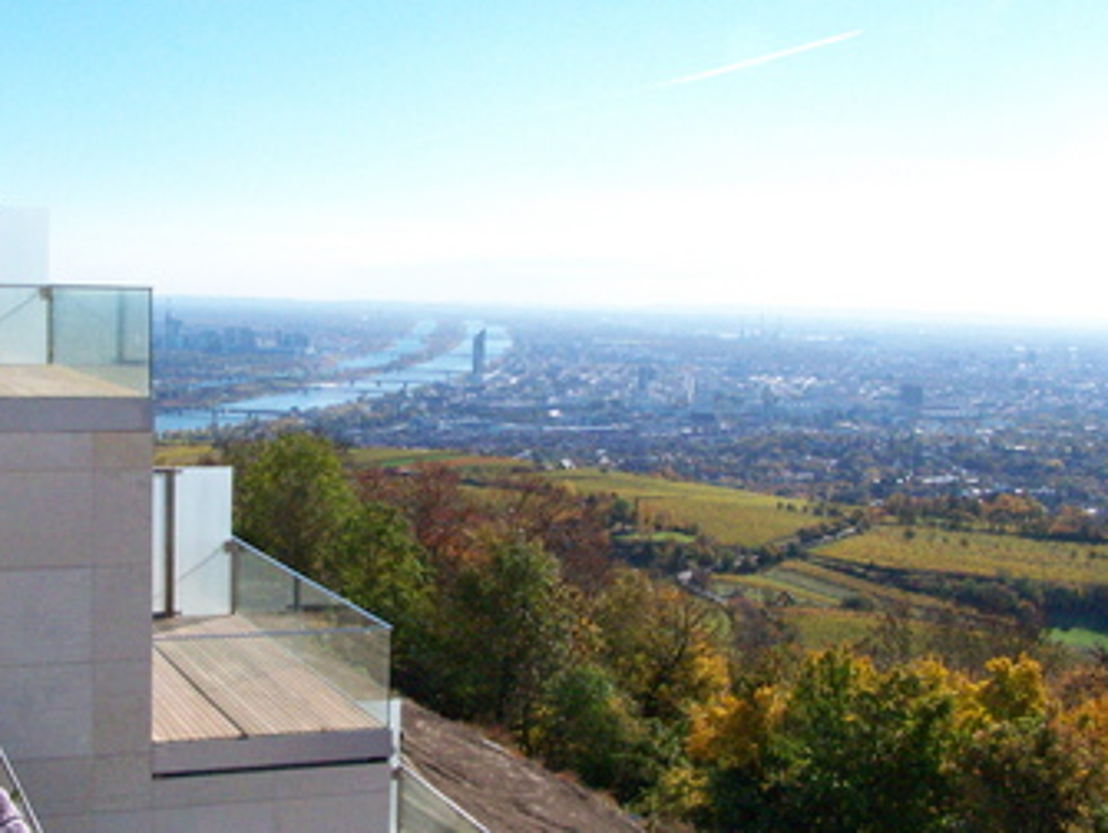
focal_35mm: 51
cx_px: 394
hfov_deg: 37.2
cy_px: 430
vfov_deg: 28.6
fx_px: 1634
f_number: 5.6
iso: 400
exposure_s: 1/1600
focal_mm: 6.3
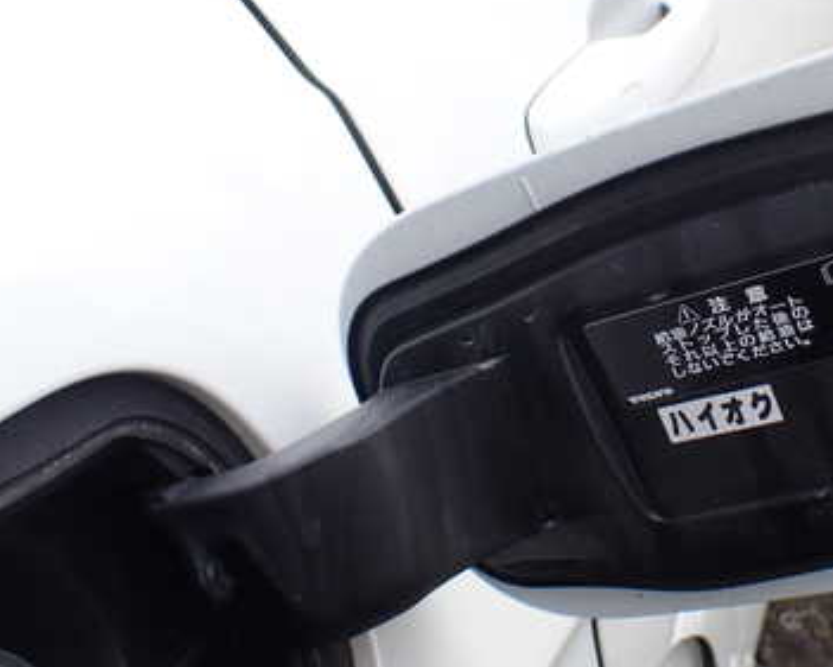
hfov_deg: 36.0
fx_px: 1233
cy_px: 290
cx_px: 672
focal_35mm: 50
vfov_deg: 30.2
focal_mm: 5.4
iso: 100
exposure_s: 1/320
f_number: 3.2
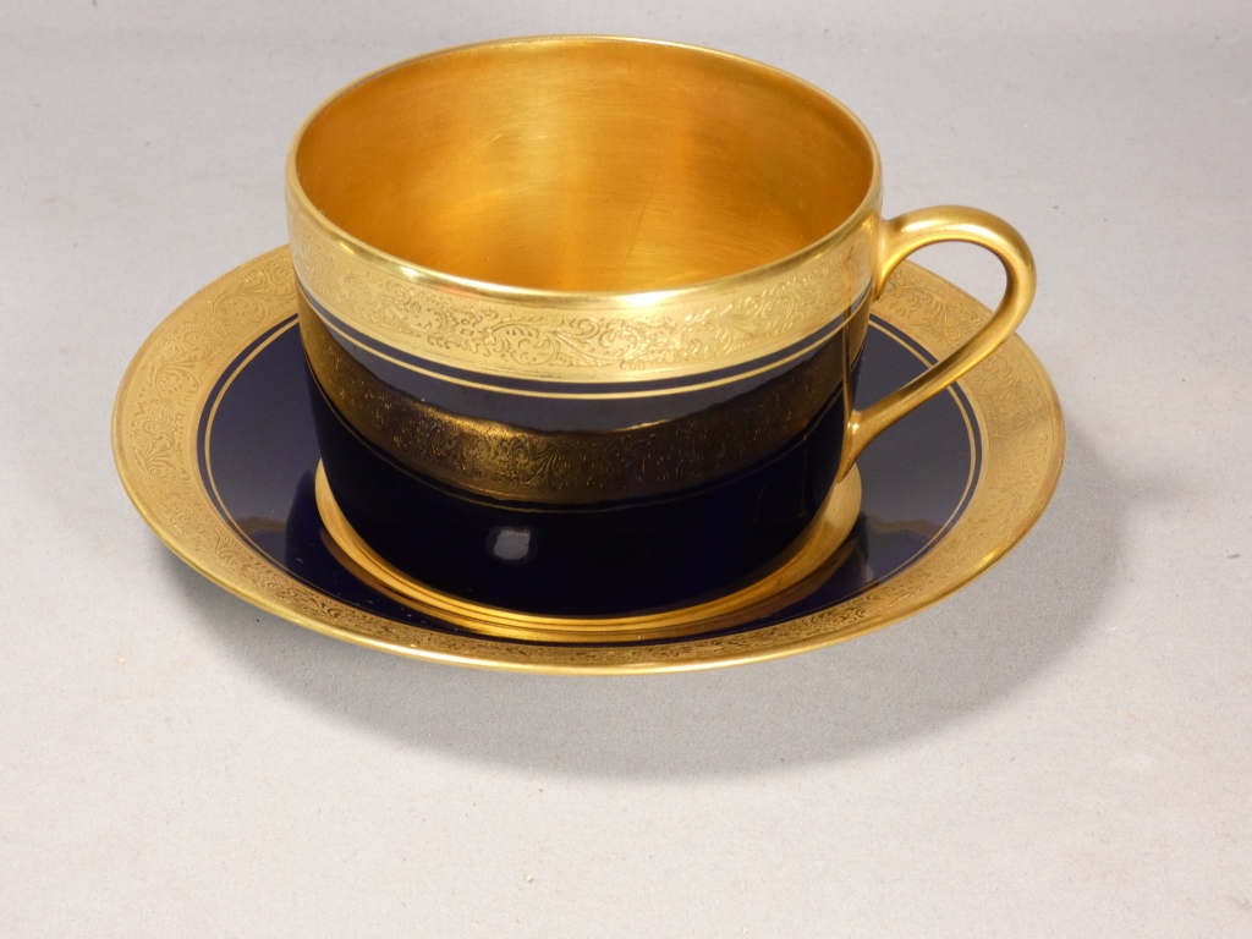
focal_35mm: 79
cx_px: 626
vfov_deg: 18.7
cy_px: 470
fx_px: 2857
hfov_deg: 24.7
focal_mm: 14.1
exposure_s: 1/80
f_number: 4.5
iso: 250
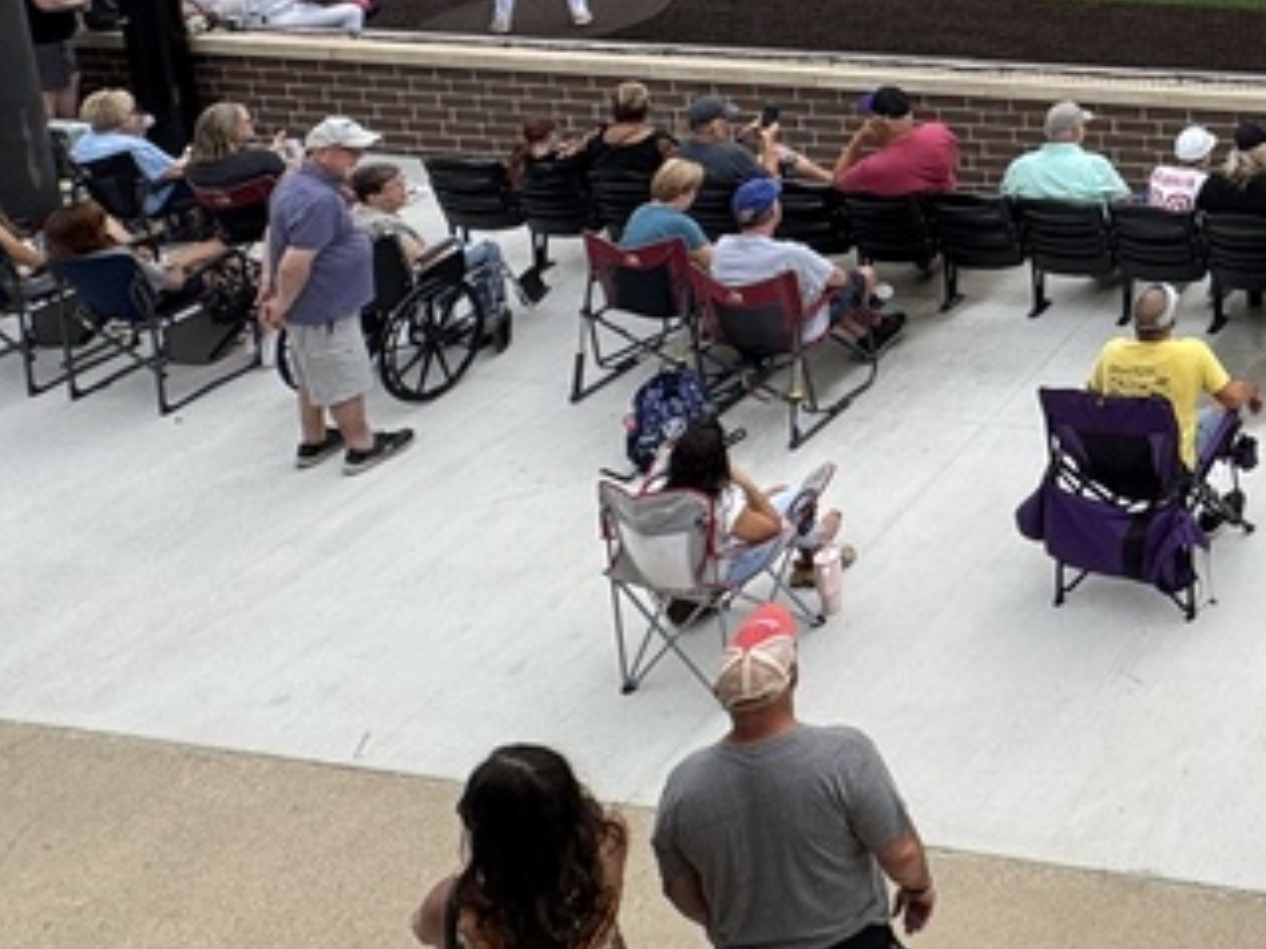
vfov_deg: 27.5
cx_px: 1635
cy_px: -246
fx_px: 1645
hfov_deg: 32.2
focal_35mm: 45
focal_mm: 2.22
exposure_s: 1/1346
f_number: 2.2
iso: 50
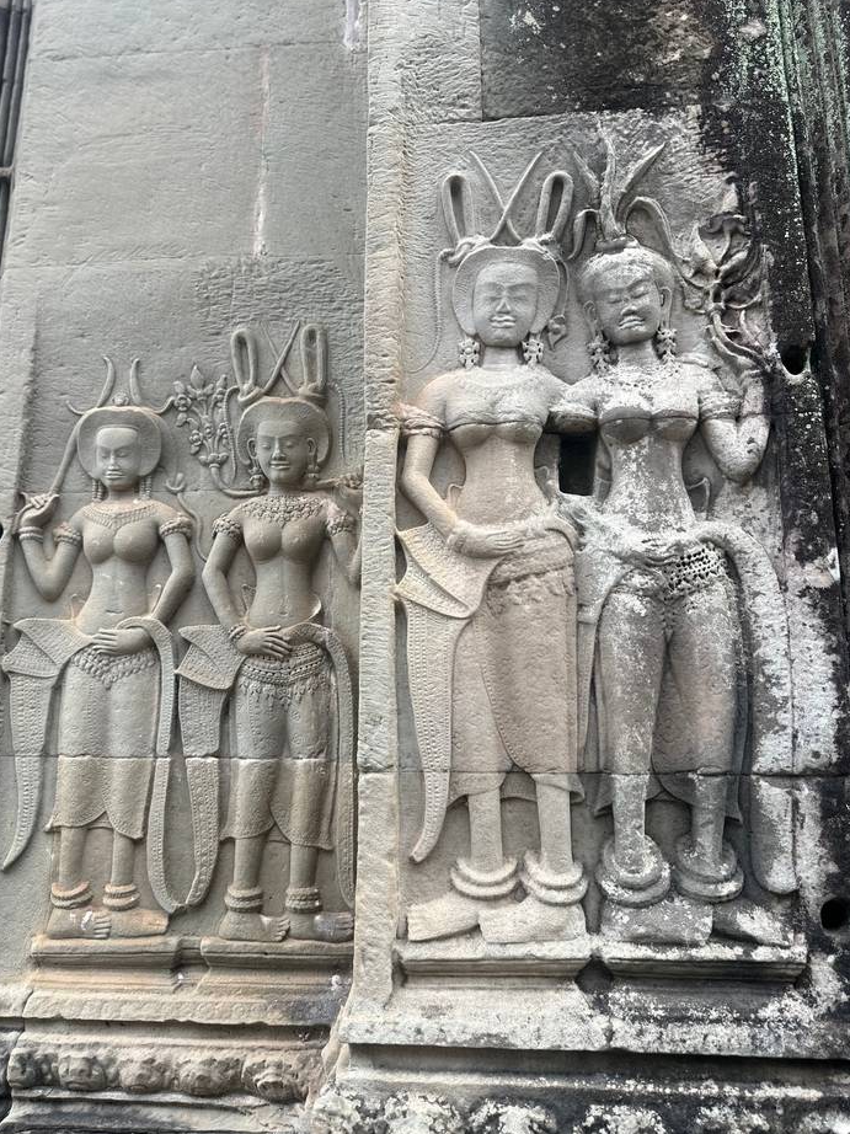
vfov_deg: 69.4
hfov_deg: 54.9
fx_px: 819
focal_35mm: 25
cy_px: 556
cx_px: 417
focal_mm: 6.86
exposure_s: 1/304
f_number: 1.78
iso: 80
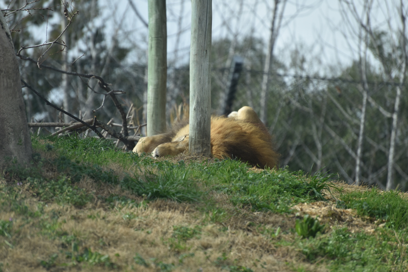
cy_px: 136
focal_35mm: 300
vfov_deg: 4.6
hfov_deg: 6.9
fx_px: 3401
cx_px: 204
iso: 250
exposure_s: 1/640
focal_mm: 300
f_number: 5.6
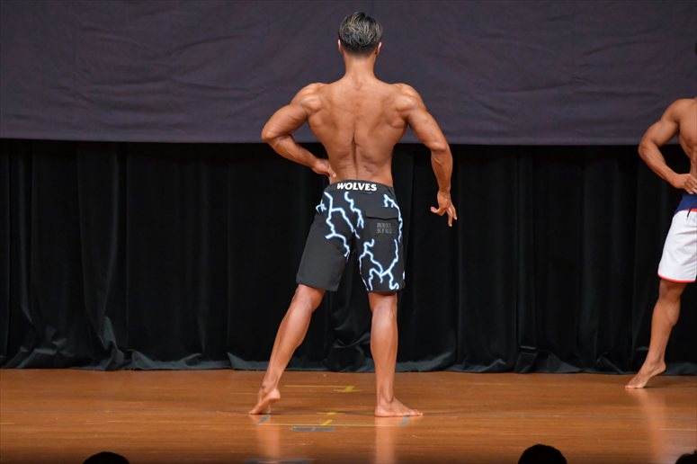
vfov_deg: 4.8
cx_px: 348
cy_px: 232
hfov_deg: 7.2
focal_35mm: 285
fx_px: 5515
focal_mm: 190
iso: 5000
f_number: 5.6
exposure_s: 1/400
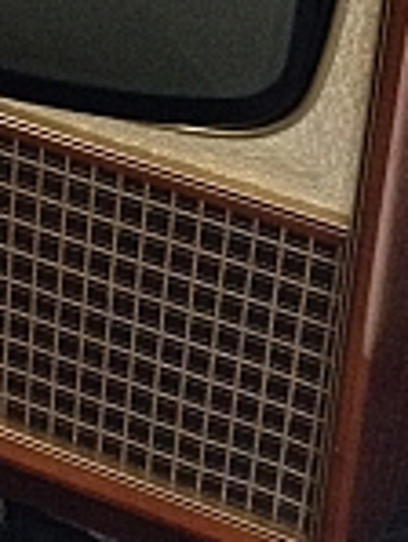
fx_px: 2699
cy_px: 31
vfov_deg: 11.4
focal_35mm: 172
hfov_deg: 8.6
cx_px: 26
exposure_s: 1/17
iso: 400
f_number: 2.4
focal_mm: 4.28
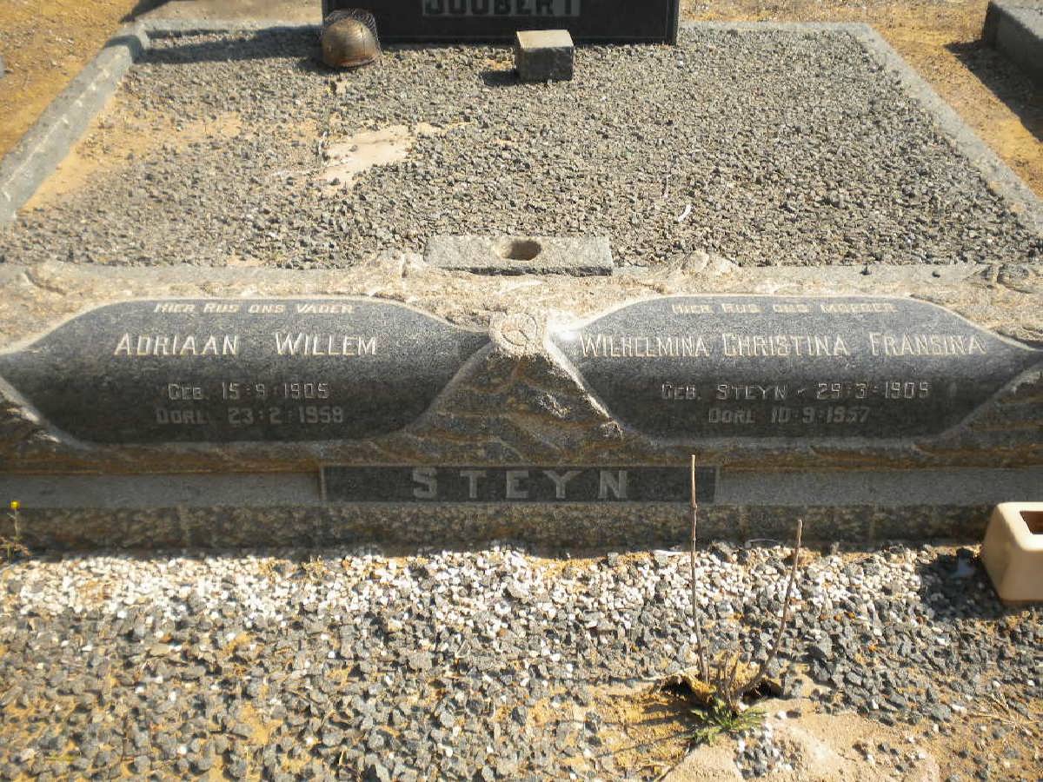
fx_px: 1235
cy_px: 391
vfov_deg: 35.1
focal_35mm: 41
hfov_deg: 45.8
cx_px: 522
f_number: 4.9
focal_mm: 7.4
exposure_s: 1/307
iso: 80
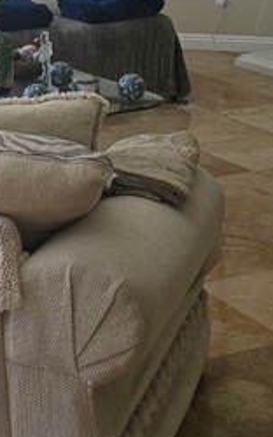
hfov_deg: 12.5
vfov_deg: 19.8
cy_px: -54
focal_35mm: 100
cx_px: -108
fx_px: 1192
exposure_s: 1/180
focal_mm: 6.3
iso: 12
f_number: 1.7
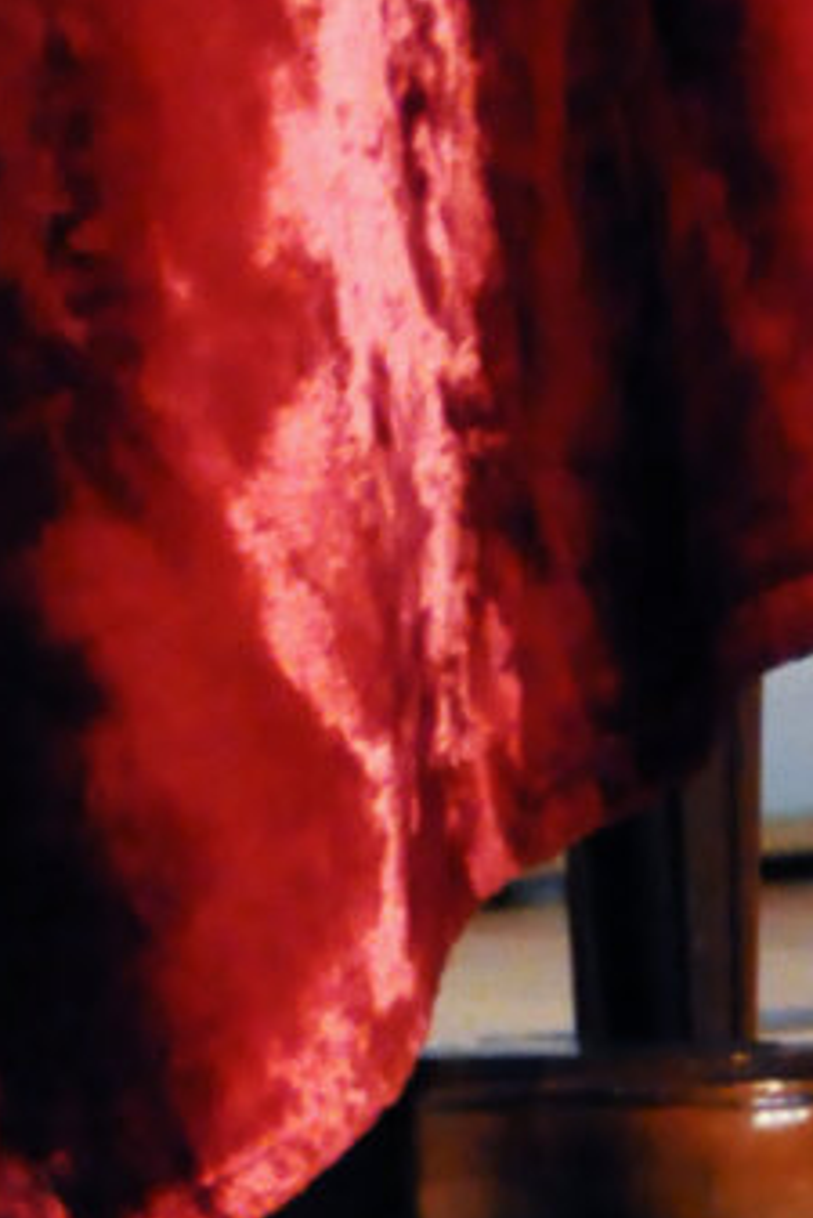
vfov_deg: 1.3
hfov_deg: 0.8
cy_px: -1867
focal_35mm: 1633
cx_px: -506
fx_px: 55257
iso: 3200
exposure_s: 1/60
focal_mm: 200
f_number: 5.6
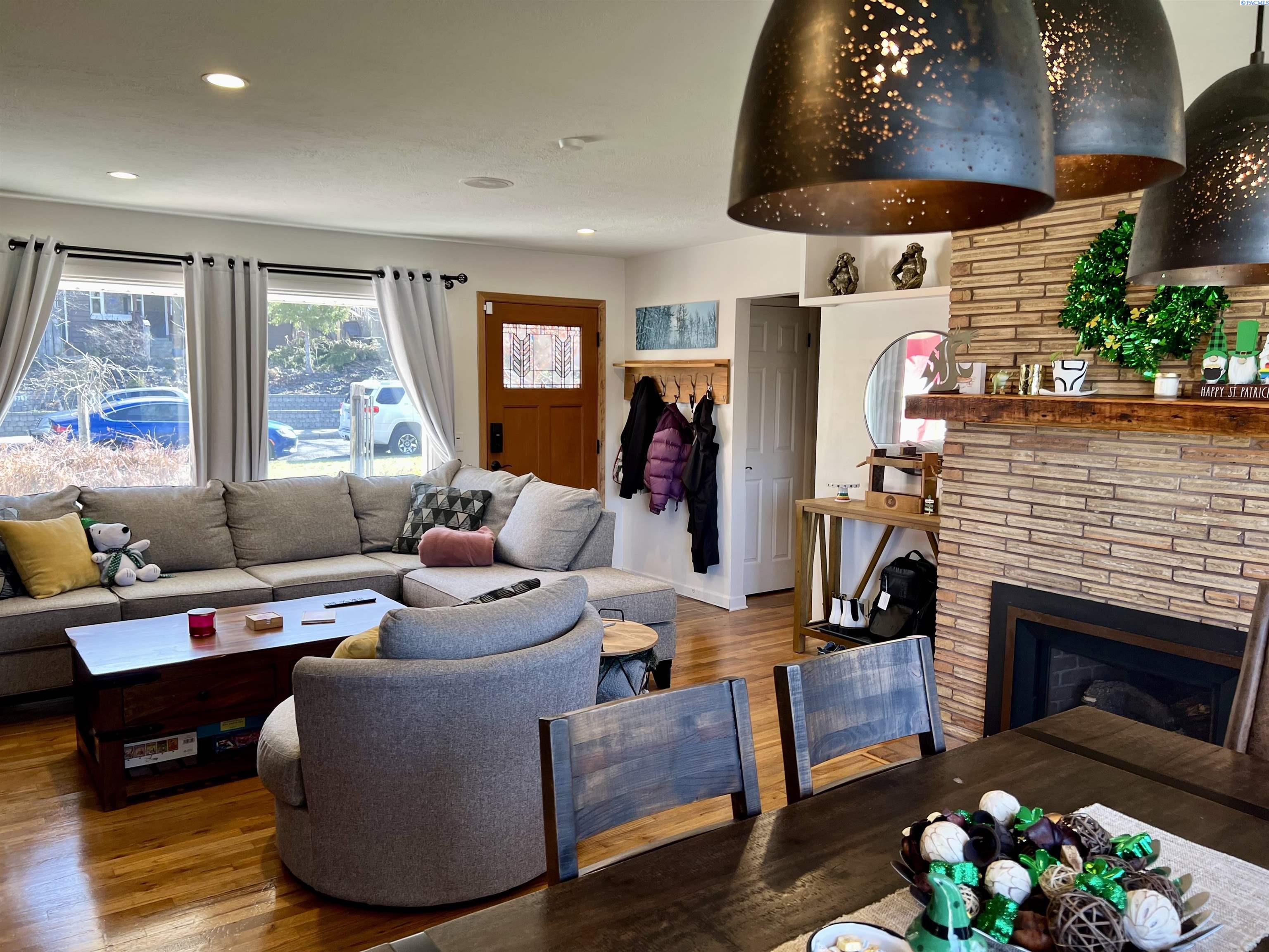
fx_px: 953
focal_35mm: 26
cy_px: 476
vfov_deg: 53.1
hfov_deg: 67.3
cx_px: 634
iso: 50
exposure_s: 1/120
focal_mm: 5.7
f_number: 1.5
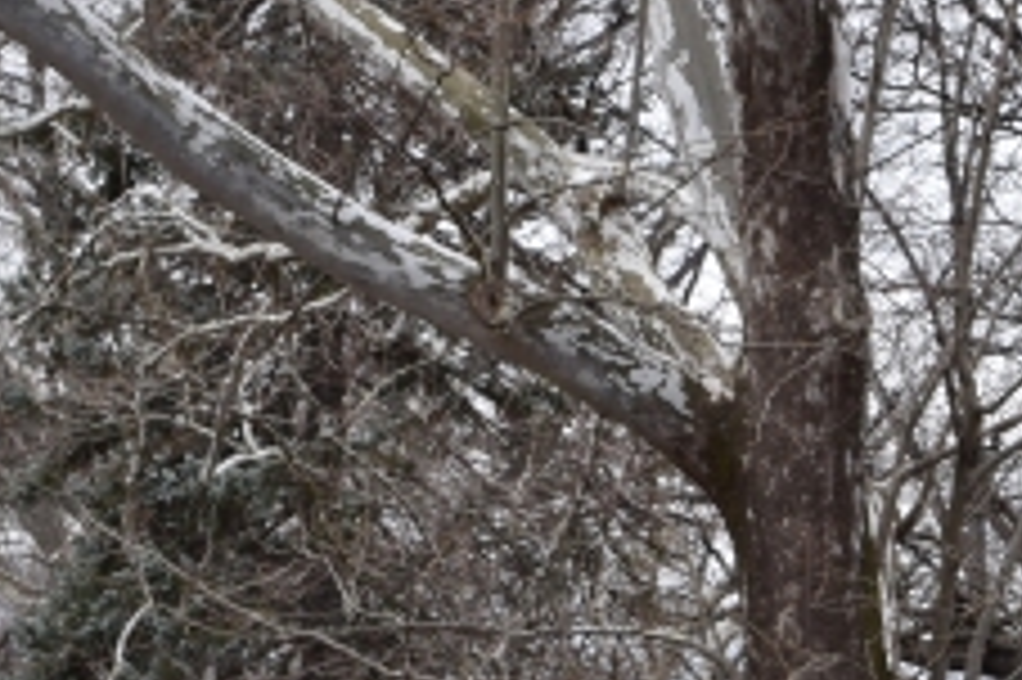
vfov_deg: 5.9
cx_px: 1747
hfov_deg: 8.6
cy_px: 856
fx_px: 6525
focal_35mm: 230
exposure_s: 1/320
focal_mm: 34
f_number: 10
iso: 400
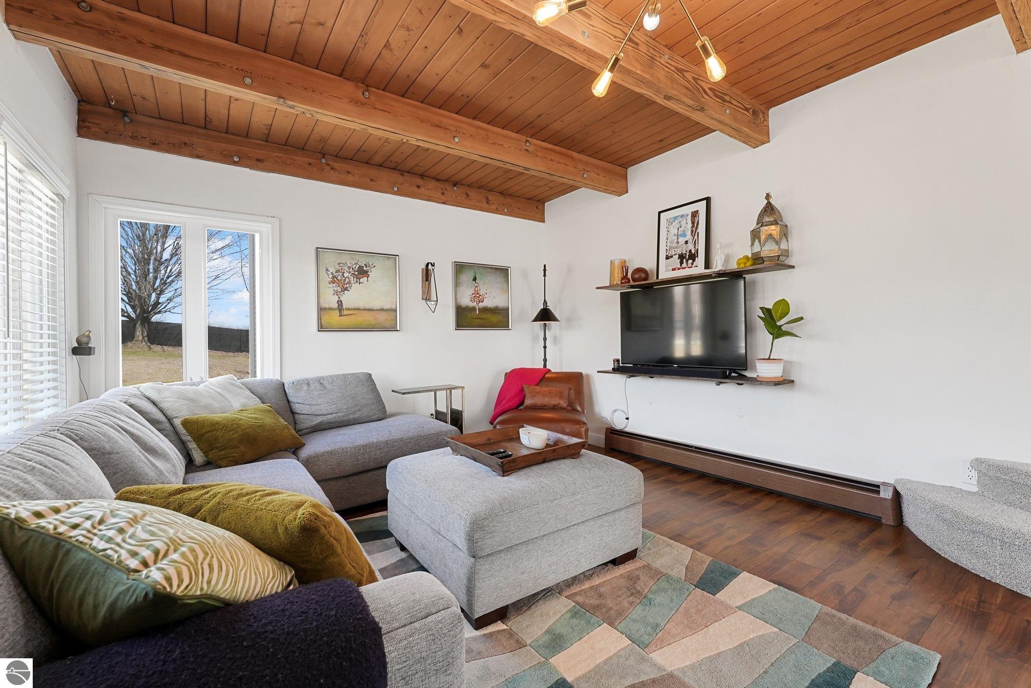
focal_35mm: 14
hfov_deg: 104.2
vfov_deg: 81.3
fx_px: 401
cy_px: 344
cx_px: 516
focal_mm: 14
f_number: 10
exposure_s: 1/8
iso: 2000
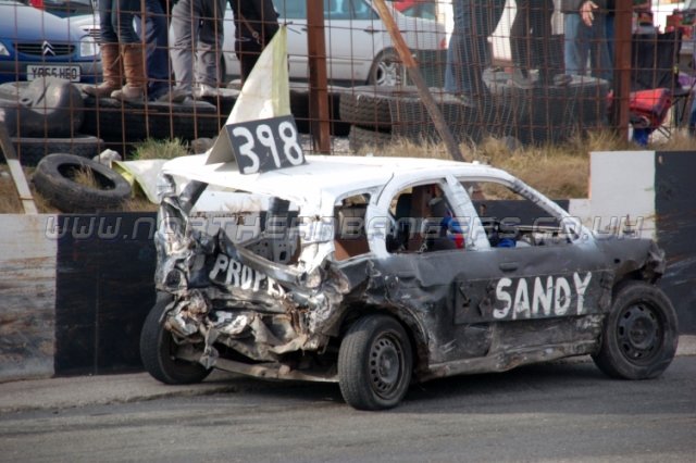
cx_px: 348
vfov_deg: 6.8
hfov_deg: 10.2
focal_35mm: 202
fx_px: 3913
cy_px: 232
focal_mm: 135
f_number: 6
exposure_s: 1/500
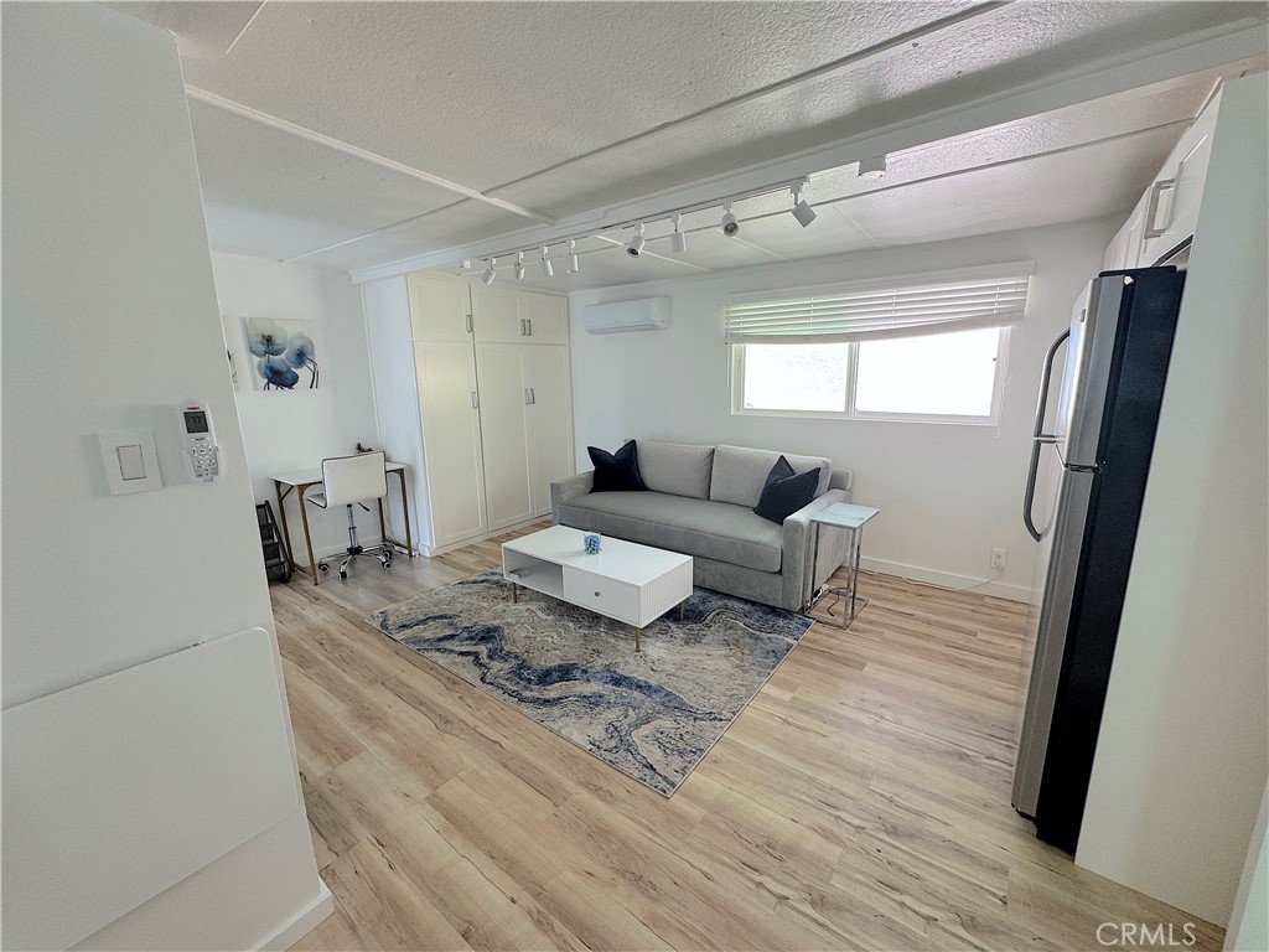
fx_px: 513
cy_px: 476
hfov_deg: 102.1
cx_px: 634
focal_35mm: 14
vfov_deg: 85.7
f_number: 2.2
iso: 125
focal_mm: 2.22
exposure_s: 1/99
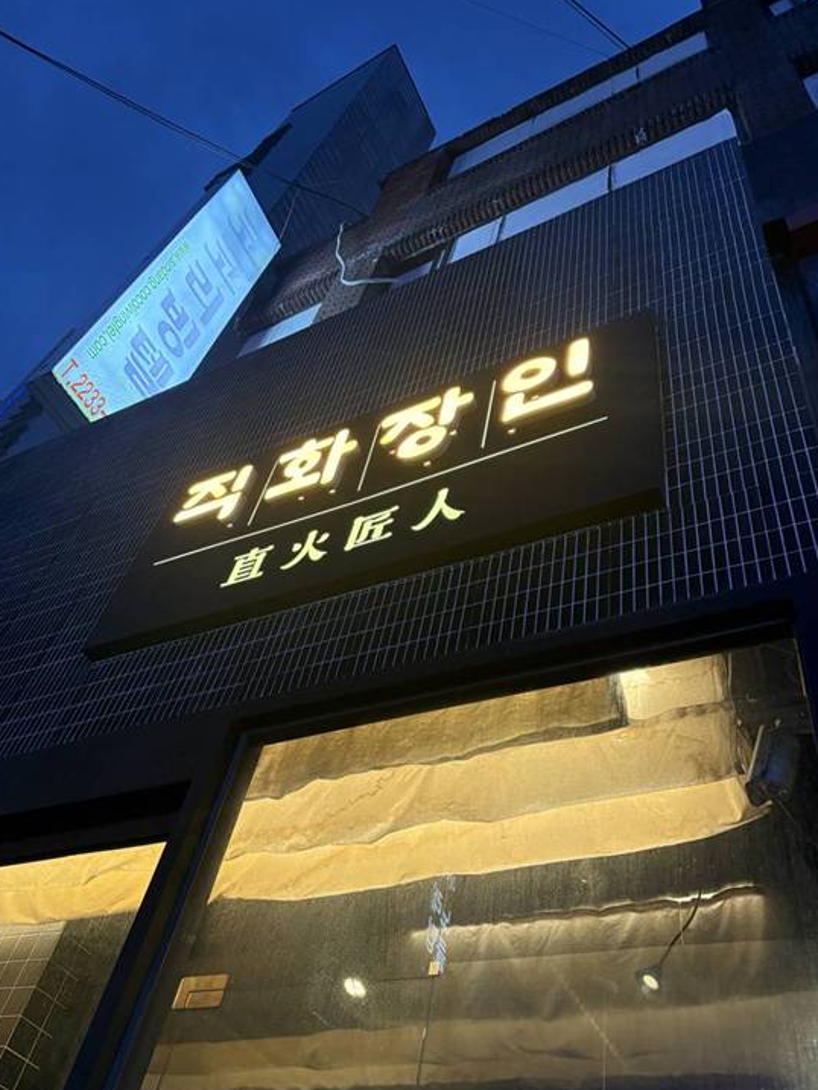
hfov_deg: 48.2
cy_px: 602
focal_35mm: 29
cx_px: 386
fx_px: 913
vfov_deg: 61.5
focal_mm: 5.96
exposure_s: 1/60
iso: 200
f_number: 1.6
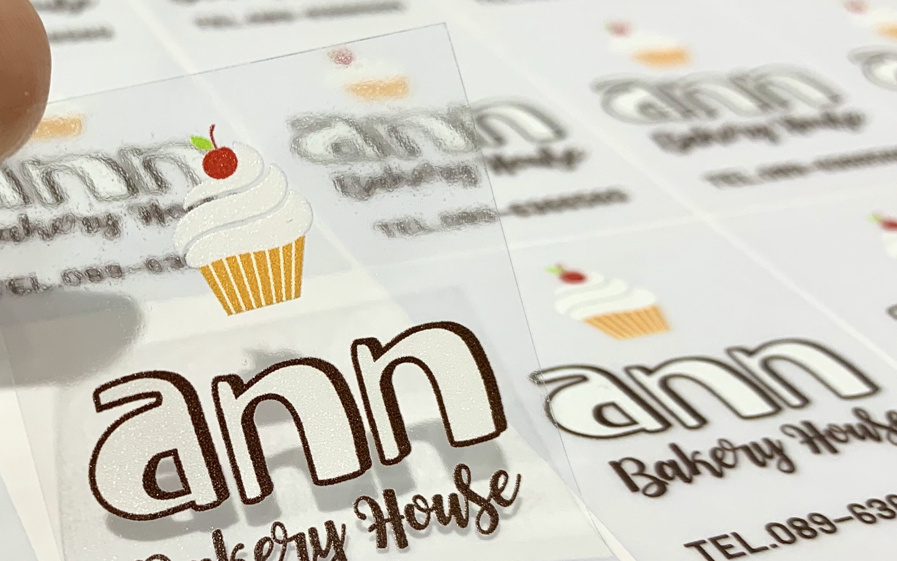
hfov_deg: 35.4
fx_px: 1369
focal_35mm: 56
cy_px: 423
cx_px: 213
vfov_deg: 22.9
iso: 64
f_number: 1.8
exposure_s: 1/100
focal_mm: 4.25
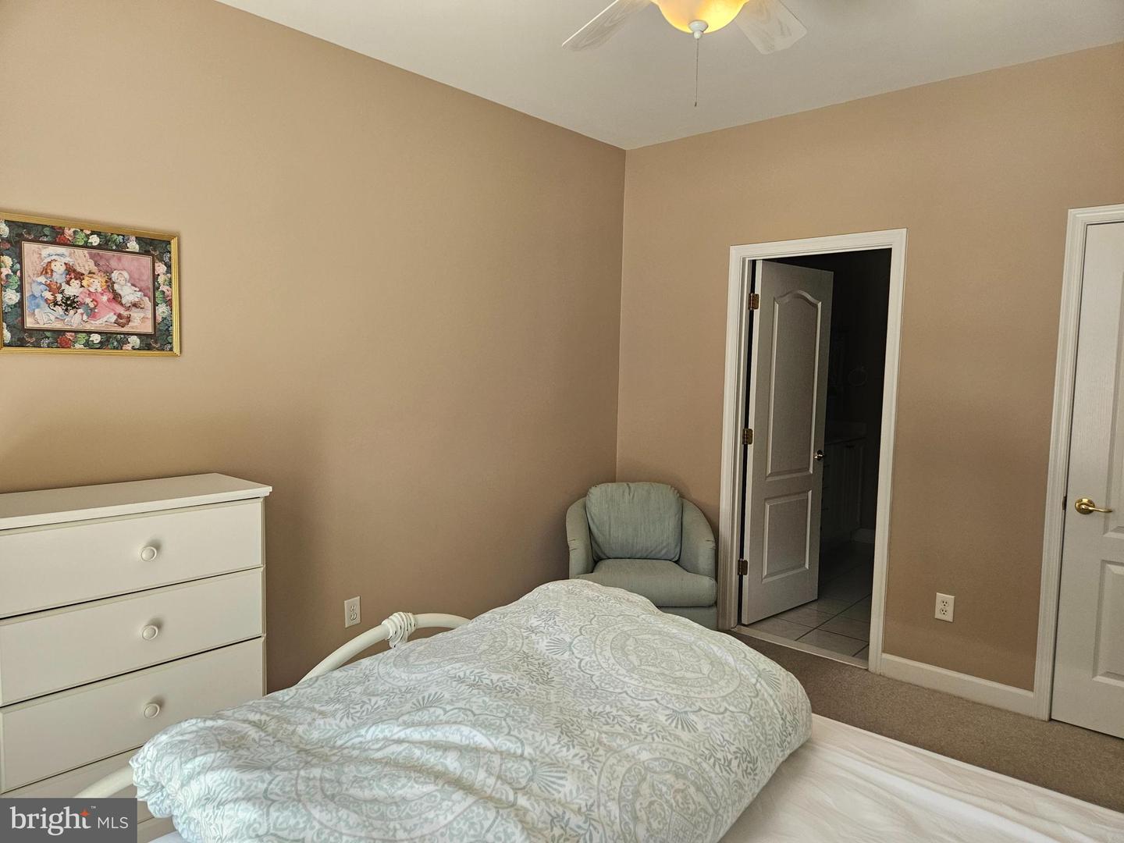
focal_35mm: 23
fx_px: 747
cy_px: 422
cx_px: 562
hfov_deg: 73.9
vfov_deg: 58.9
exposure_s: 1/359
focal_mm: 5.4
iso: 250
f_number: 1.8
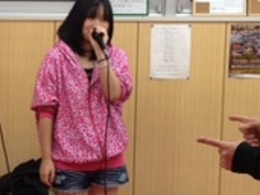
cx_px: -24
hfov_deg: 15.6
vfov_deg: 12.0
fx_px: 923
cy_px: 105
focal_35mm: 123
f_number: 2.4
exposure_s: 1/30
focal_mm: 4.28
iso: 64
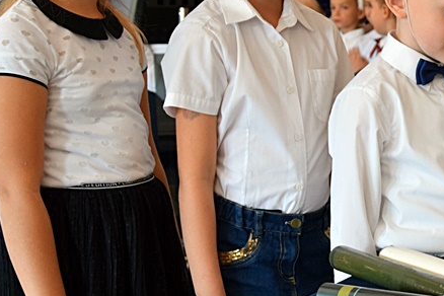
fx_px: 1184
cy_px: 124
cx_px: 453
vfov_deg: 14.2
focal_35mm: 96
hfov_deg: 20.5
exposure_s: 1/60
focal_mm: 28
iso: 560
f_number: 4
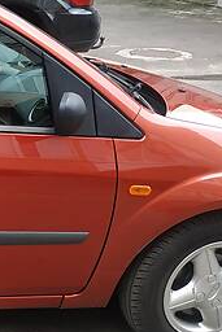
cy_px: 261
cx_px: -170
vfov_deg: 25.6
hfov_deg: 15.3
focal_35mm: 78
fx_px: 720
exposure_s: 1/100
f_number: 1.9
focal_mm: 3.9
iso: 160
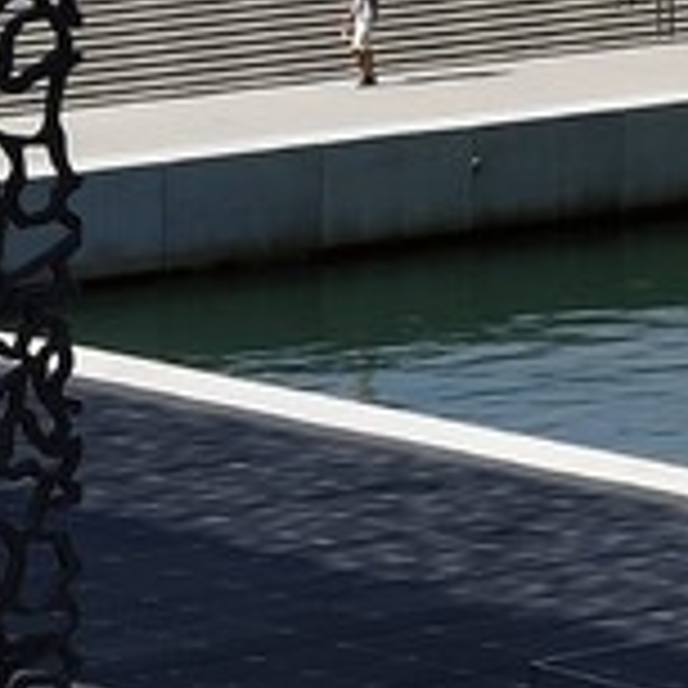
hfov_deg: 3.8
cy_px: -785
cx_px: 2963
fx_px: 9602
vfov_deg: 4.0
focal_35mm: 427
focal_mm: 48
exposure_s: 1/250
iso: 200
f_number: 13
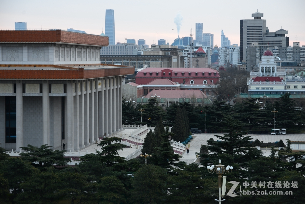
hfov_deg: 18.6
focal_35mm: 110
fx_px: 932
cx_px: 152
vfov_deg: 12.5
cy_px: 102
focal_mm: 110
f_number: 4.8
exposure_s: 1/50
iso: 400
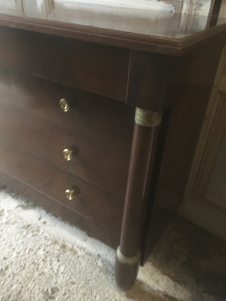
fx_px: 252
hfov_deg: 48.2
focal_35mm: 29
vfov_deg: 61.7
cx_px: 113
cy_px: 150
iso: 320
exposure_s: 1/17
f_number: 2.2
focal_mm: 4.15
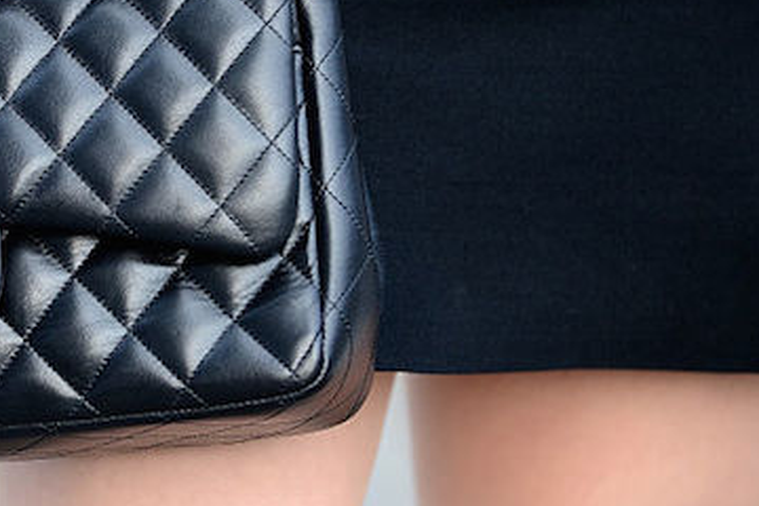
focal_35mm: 290
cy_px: -4
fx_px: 6114
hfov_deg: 7.1
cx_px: -20
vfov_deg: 4.7
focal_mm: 116
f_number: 2.8
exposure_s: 1/400
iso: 400
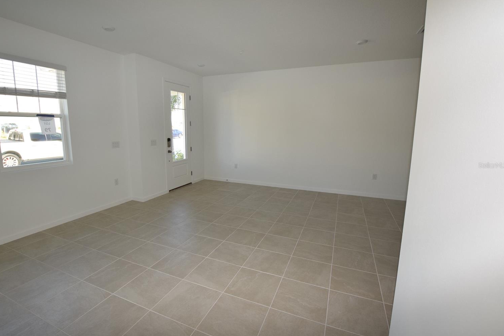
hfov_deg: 96.7
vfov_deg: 73.7
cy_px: 165
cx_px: 240
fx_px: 224
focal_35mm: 16
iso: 500
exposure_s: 1/125
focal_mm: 10
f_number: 5.6
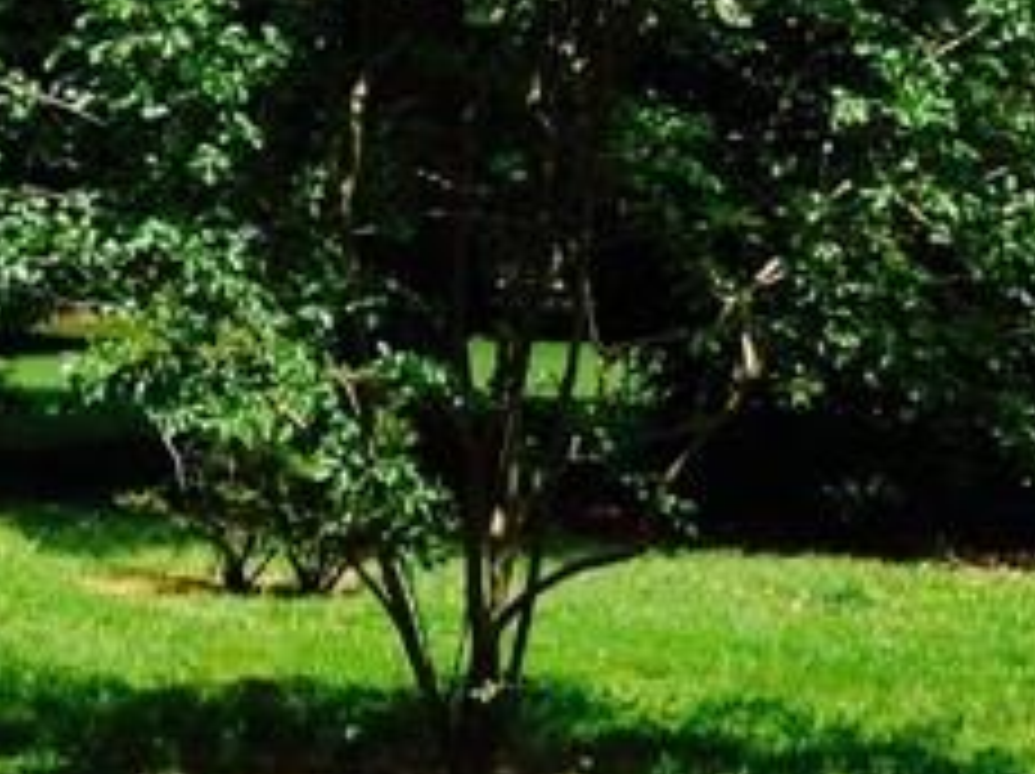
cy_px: 486
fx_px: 4391
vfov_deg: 10.1
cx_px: -14
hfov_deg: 13.3
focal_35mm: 147
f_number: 2.4
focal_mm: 4.12
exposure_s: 1/735
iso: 50
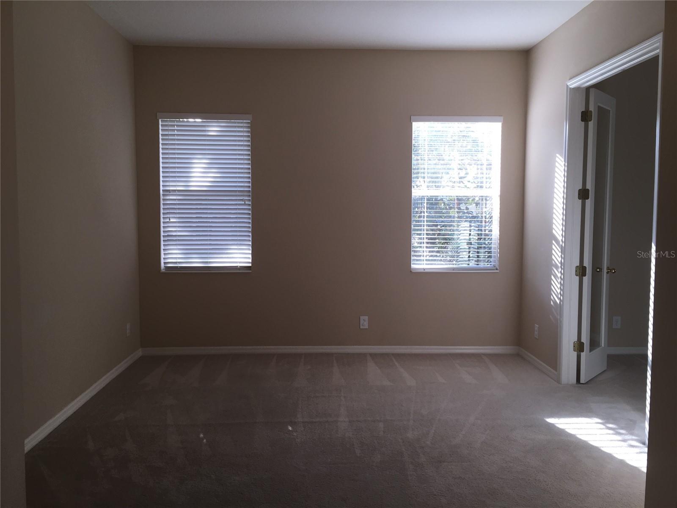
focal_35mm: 29
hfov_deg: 61.7
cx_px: 338
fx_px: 567
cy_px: 254
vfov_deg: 48.2
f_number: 2.2
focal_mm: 4.15
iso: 40
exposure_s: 1/120
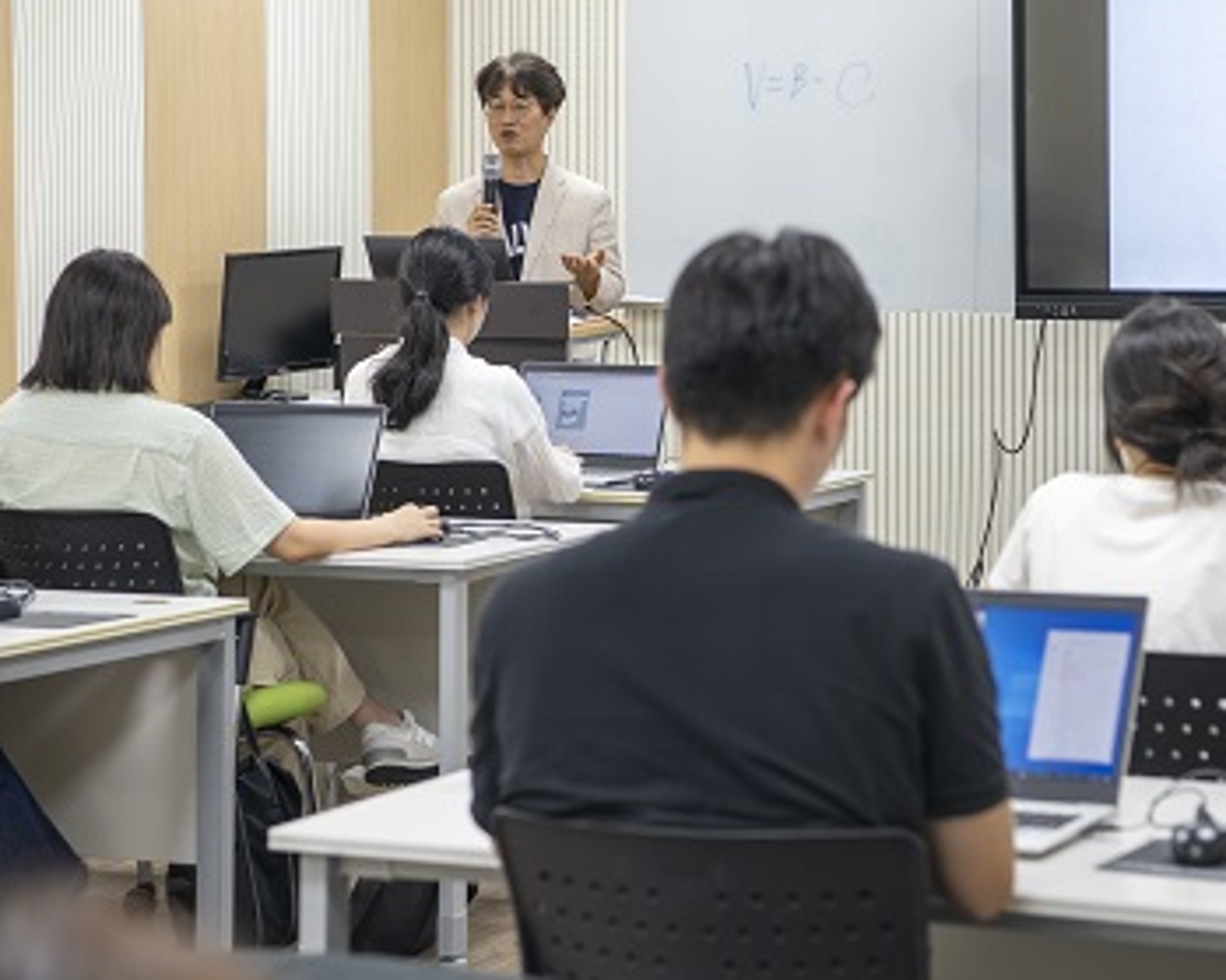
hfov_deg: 17.0
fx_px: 4099
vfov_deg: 13.6
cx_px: 762
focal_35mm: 113
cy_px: 379
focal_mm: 70
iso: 400
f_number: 4.5
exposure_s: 1/50
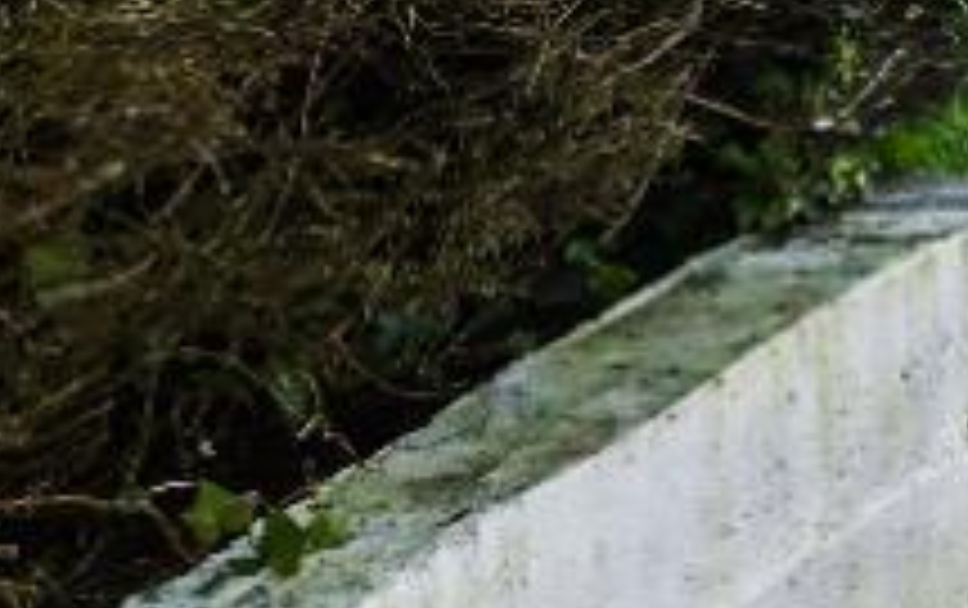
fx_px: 5627
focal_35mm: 213
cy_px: -1157
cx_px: 3269
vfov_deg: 5.8
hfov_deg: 7.9
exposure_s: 1/1250
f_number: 10
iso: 800
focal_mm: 30
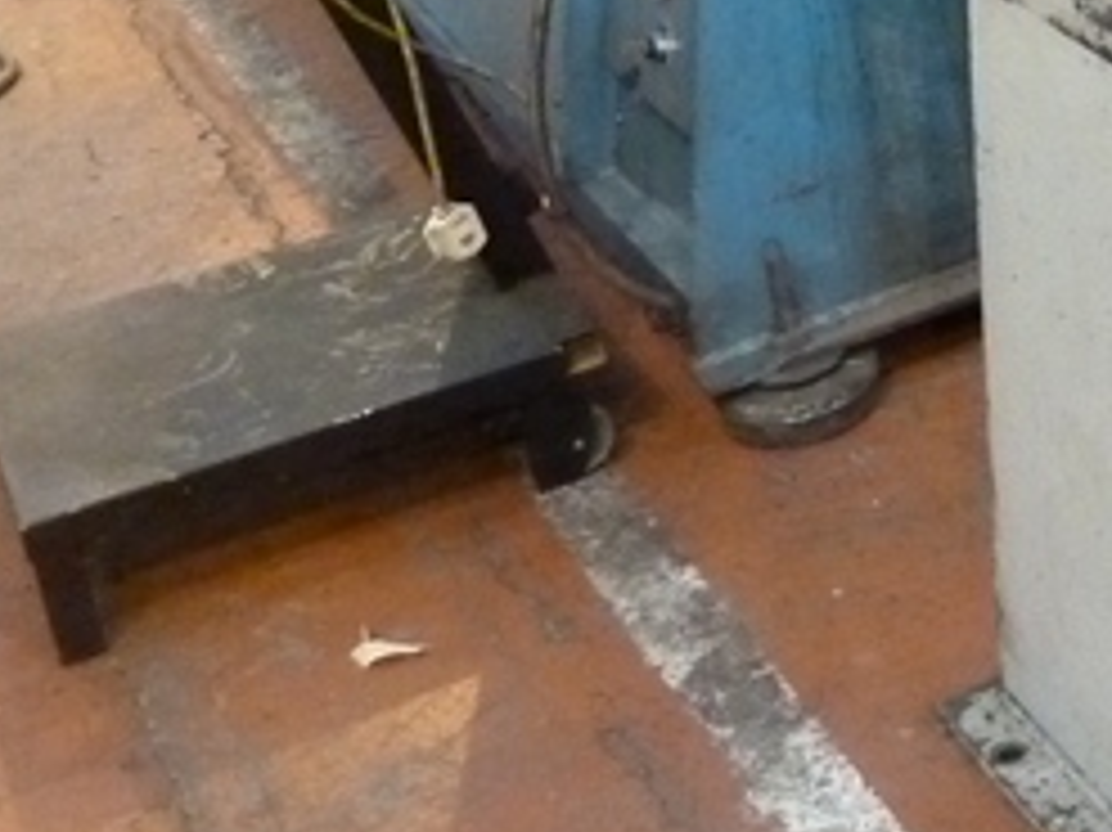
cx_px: 1697
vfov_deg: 16.9
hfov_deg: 20.4
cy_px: -324
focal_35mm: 81
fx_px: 2601
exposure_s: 1/15
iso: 800
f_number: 3.3
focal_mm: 4.1
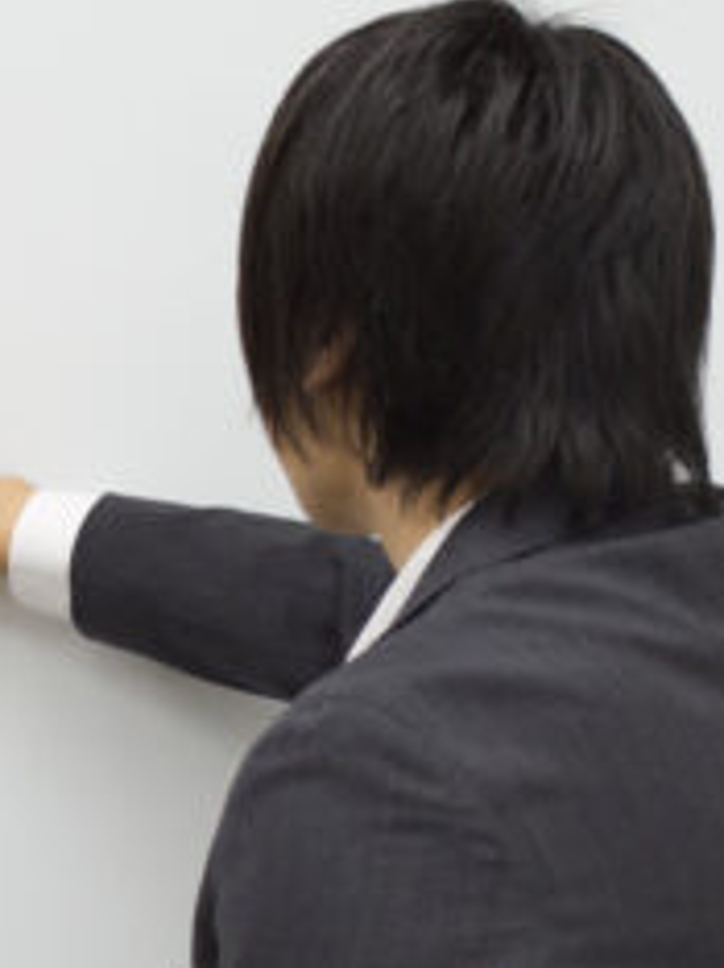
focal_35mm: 158
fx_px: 4414
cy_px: 639
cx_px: 91
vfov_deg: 12.5
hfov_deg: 9.3
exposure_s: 1/100
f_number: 5
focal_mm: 32
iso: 400
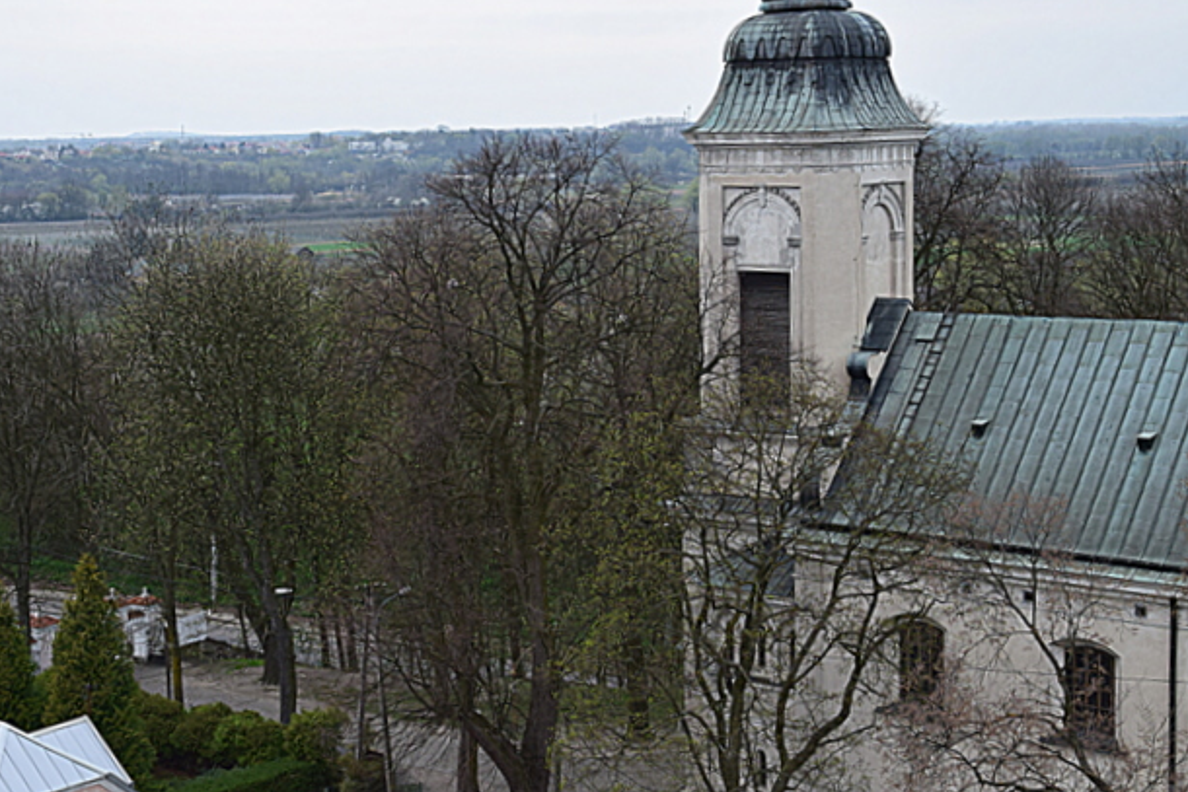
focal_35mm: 59
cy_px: 368
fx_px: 1947
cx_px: 481
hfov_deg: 33.8
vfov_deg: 23.0
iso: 400
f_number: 9
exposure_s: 1/100
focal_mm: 30
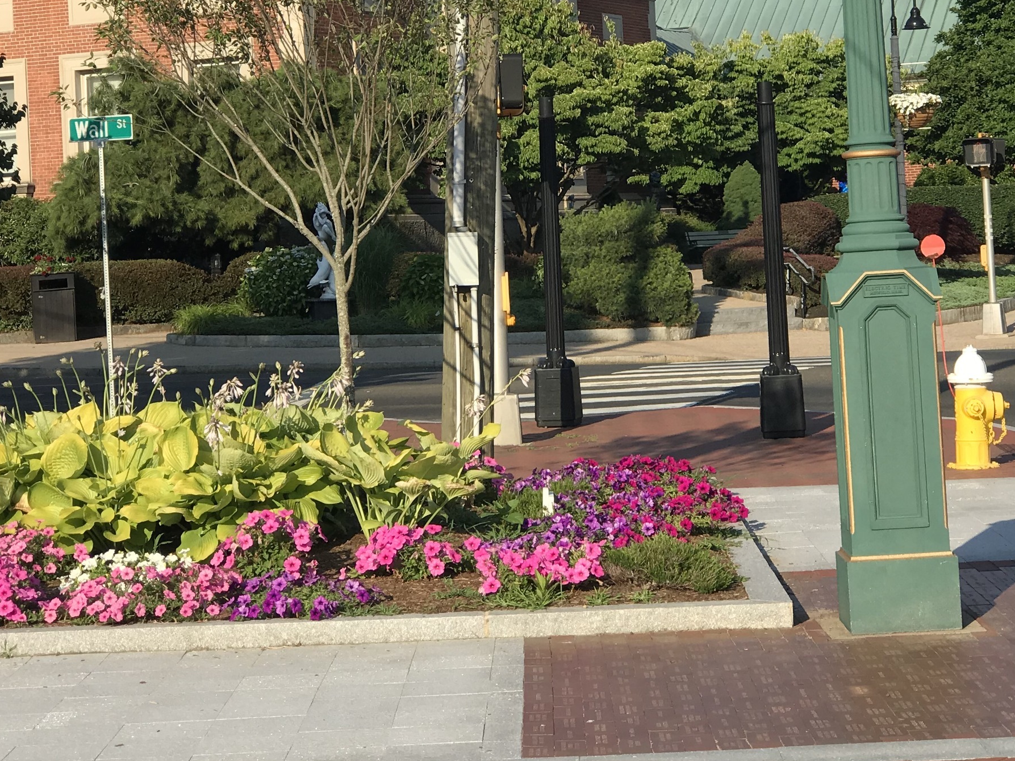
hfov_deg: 20.0
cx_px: 577
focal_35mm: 98
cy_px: 119
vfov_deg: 15.0
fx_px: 2873
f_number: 2.8
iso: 20
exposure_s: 1/651
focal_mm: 6.6
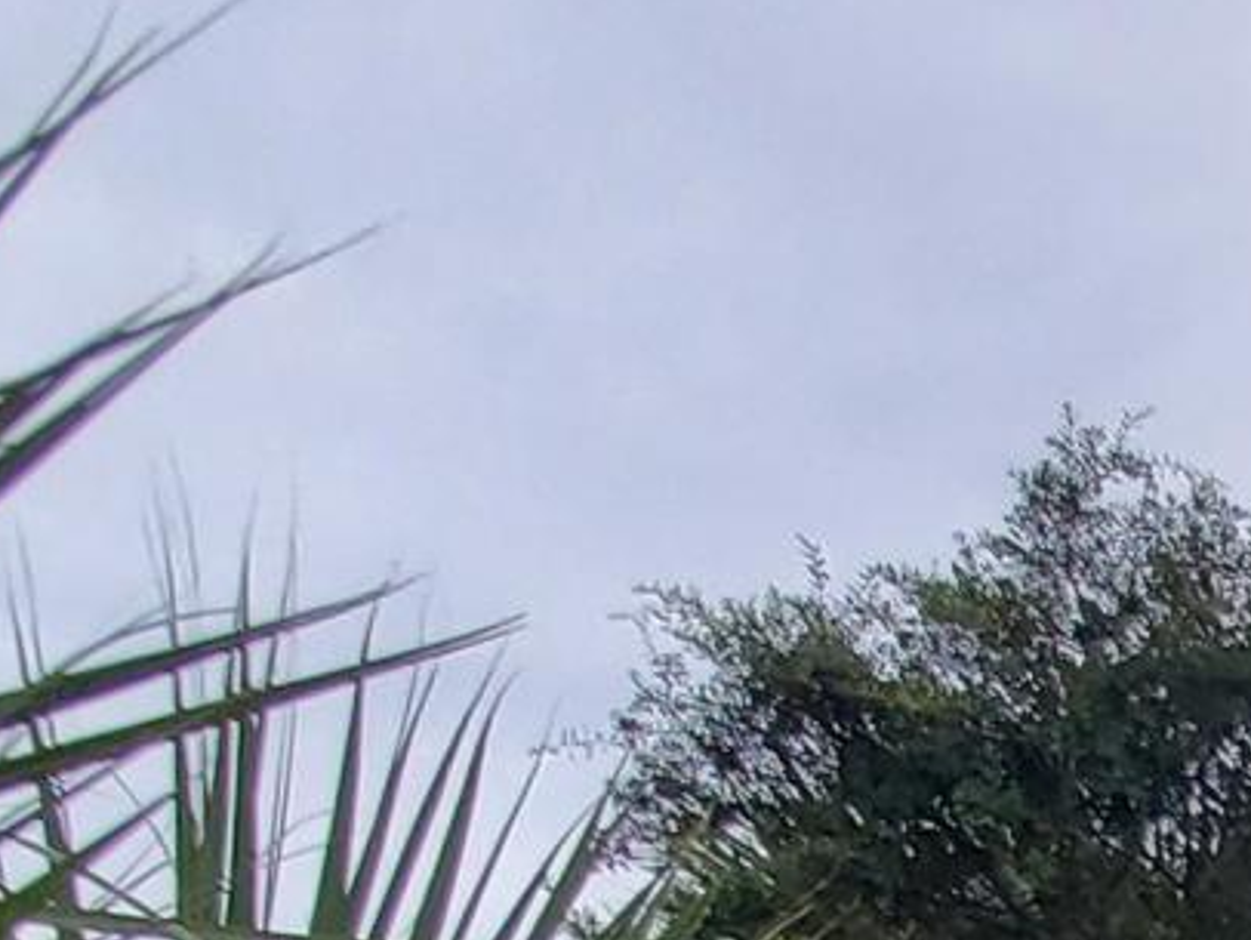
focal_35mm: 96
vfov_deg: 11.8
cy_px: 2413
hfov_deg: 15.3
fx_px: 3471
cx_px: 2665
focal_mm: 1.8
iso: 50
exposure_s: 1/785
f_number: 2.2
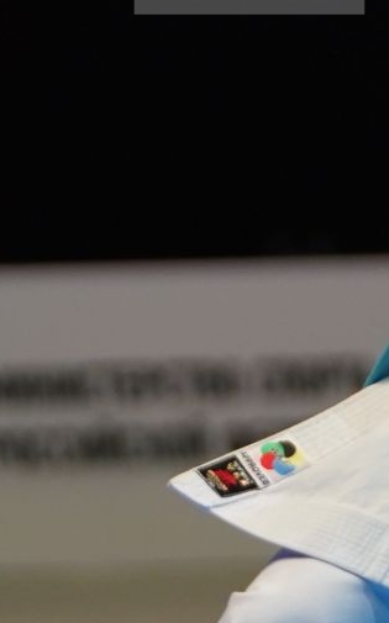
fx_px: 13708
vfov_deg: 2.6
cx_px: 668
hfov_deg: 1.6
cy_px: -97
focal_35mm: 807
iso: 640
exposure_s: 1/500
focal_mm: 148
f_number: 2.8
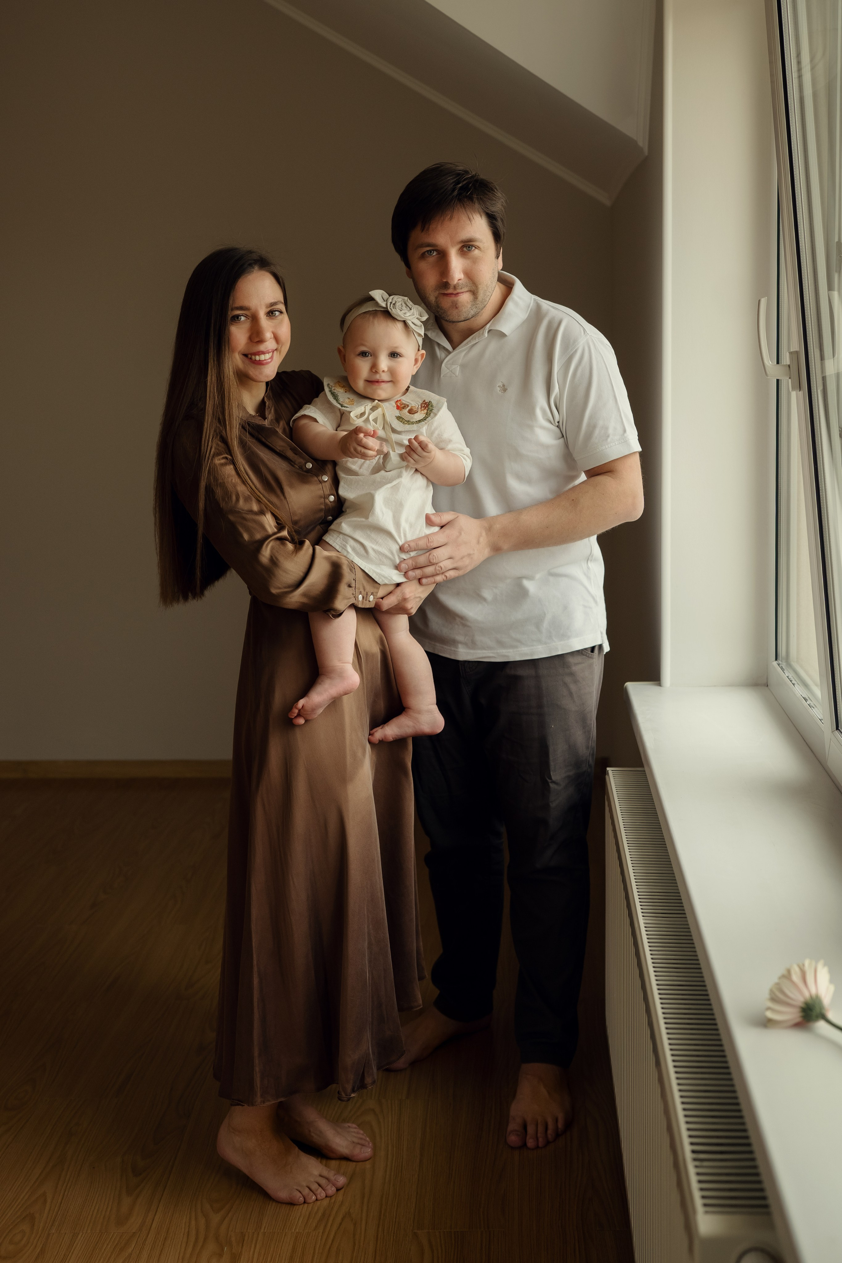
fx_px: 1228
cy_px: 632
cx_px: 421
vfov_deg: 54.4
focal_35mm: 35
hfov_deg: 37.9
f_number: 2.8
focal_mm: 35
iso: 160
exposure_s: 1/250
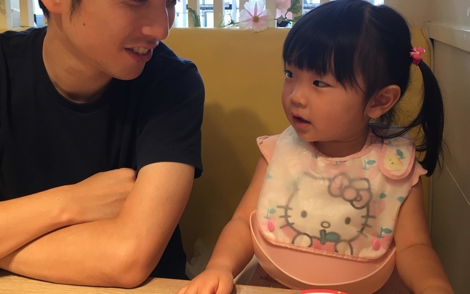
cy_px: 87
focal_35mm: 40
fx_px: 512
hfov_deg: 49.2
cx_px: 254
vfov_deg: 31.6
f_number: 2.2
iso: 64
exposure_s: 1/30
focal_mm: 4.15
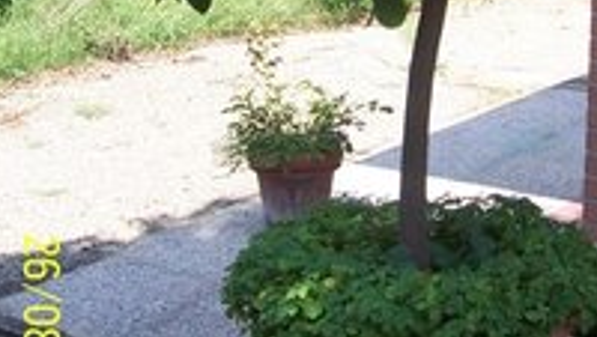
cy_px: -66
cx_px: 376
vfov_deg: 15.8
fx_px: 1173
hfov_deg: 28.4
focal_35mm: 74
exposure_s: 1/500
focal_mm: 5.6
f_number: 2.7
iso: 80
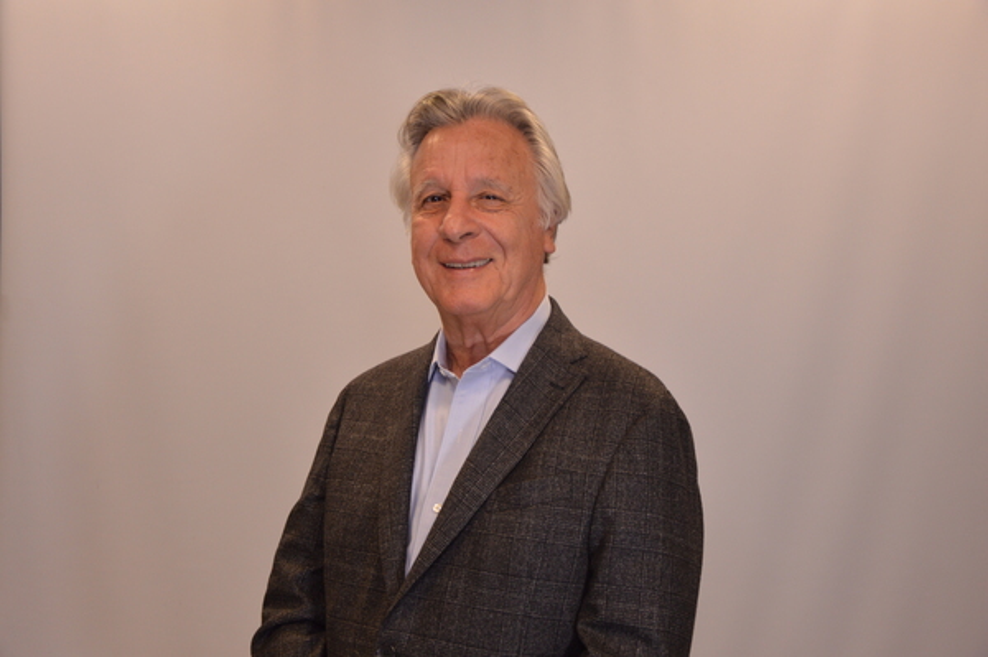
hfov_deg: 41.1
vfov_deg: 28.0
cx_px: 494
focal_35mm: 48
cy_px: 328
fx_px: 1316
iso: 640
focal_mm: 32
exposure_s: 1/100
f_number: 4.2
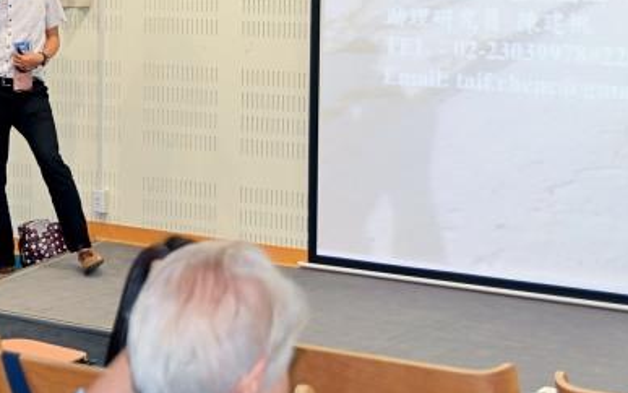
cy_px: 13
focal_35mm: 105
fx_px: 1797
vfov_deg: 12.3
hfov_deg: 19.3
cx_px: 11
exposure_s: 1/30
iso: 400
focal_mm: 26
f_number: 3.2
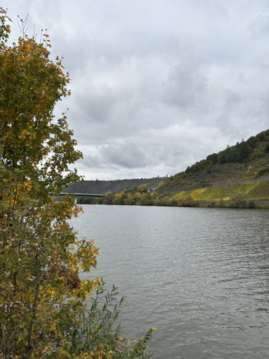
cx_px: 134
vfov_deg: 67.3
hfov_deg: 53.1
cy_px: 180
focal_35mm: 26
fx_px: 269
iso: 50
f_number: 1.6
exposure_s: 1/2513
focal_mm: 5.96
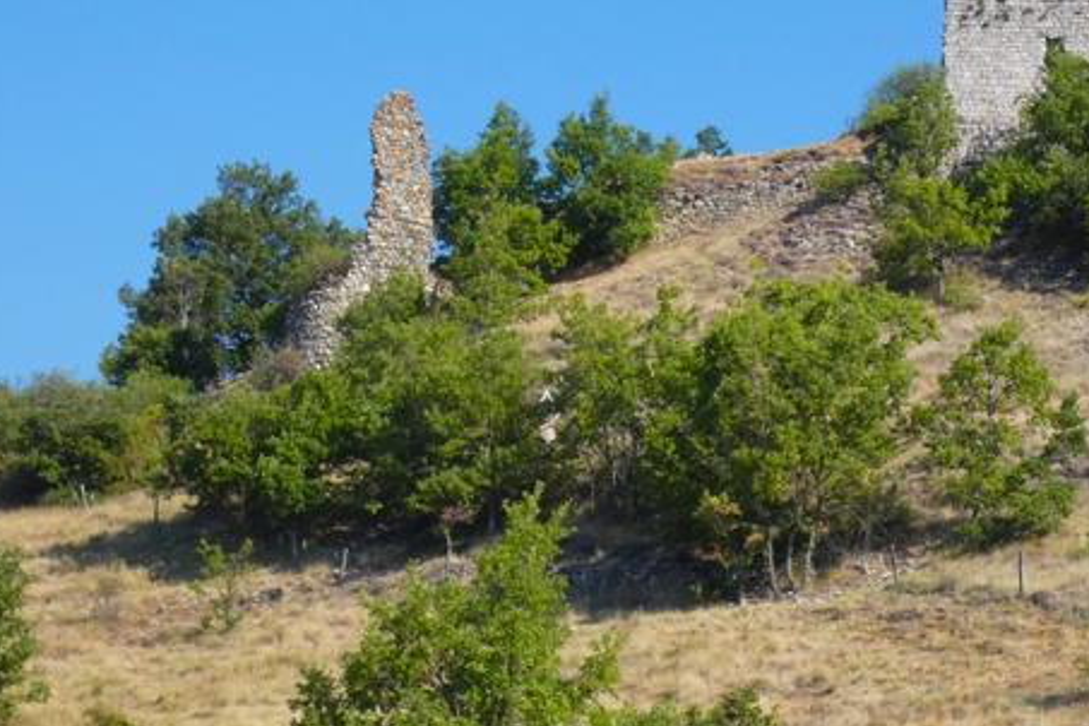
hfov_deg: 14.1
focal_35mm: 145
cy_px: 216
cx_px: 791
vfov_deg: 9.5
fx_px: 4386
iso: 80
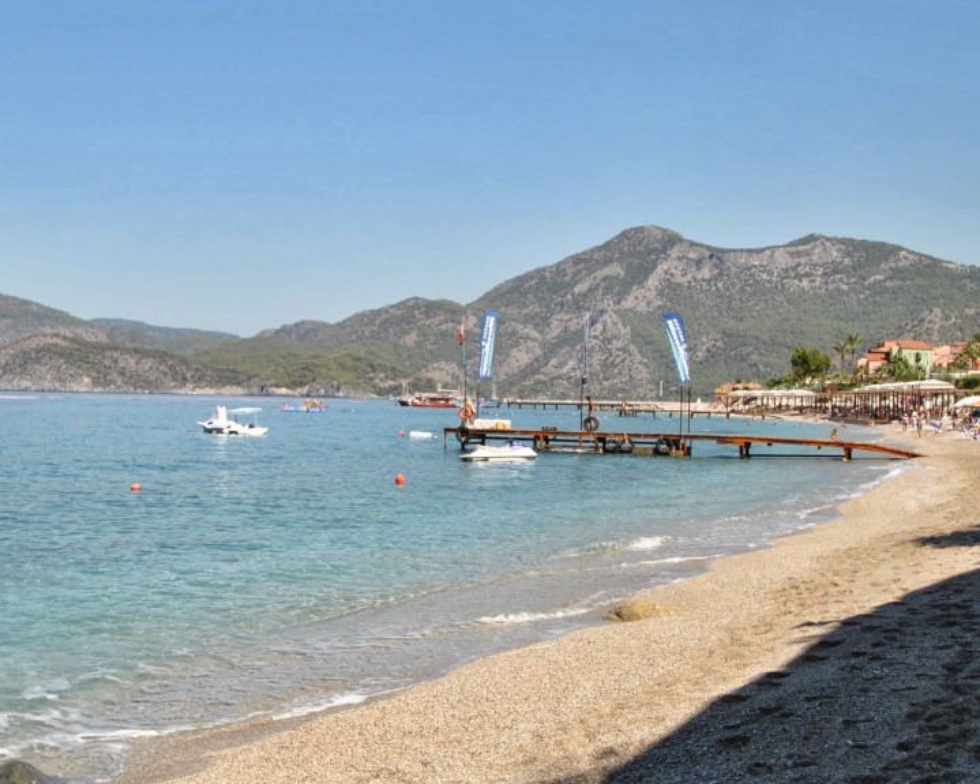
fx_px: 1566
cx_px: 455
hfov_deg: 34.7
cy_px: 394
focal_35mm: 54
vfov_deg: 28.1
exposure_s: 1/250
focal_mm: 24
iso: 100
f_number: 8
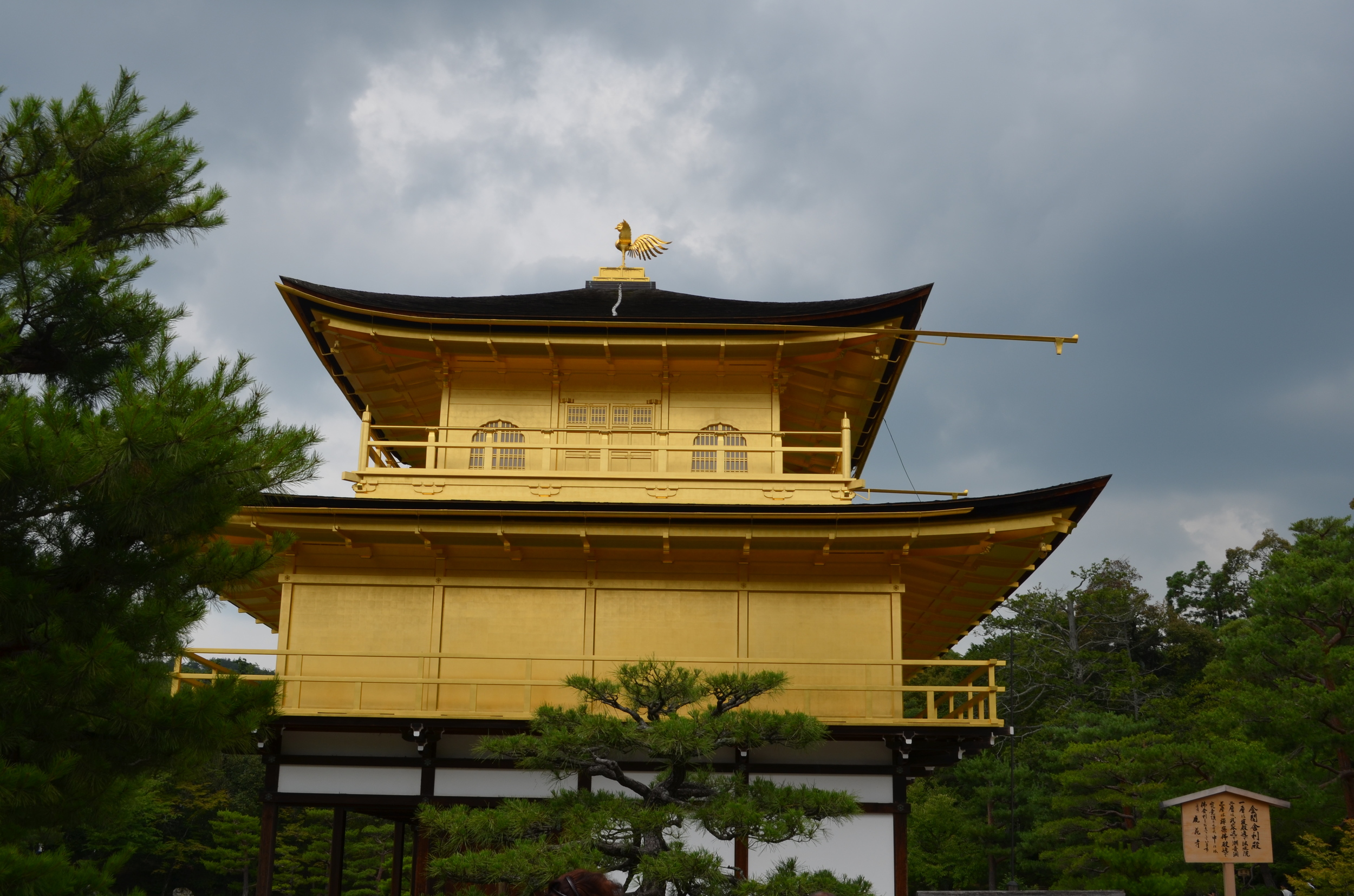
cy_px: 448
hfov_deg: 49.6
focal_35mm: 39
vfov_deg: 34.1
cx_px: 677
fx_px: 1464
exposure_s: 1/250
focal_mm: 26
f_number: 8
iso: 110
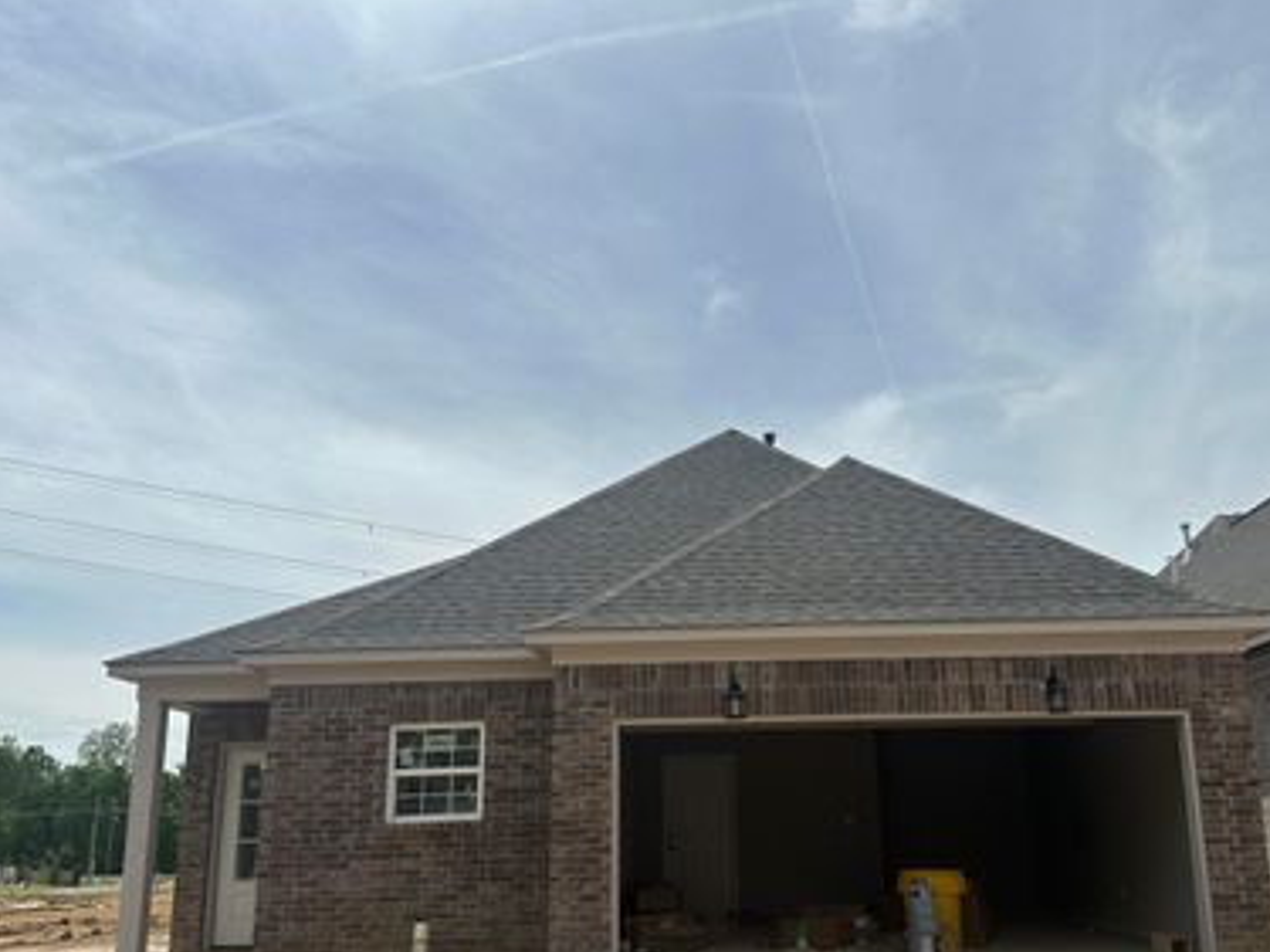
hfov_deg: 56.6
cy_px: 537
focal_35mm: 32
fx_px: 1174
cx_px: 721
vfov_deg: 44.0
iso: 80
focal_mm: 6.86
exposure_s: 1/13699
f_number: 1.78
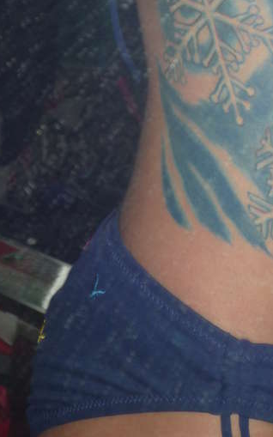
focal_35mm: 130
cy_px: 108
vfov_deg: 16.0
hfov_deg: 10.1
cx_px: 185
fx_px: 1548
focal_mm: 13.6
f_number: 5.6
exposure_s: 1/50
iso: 100
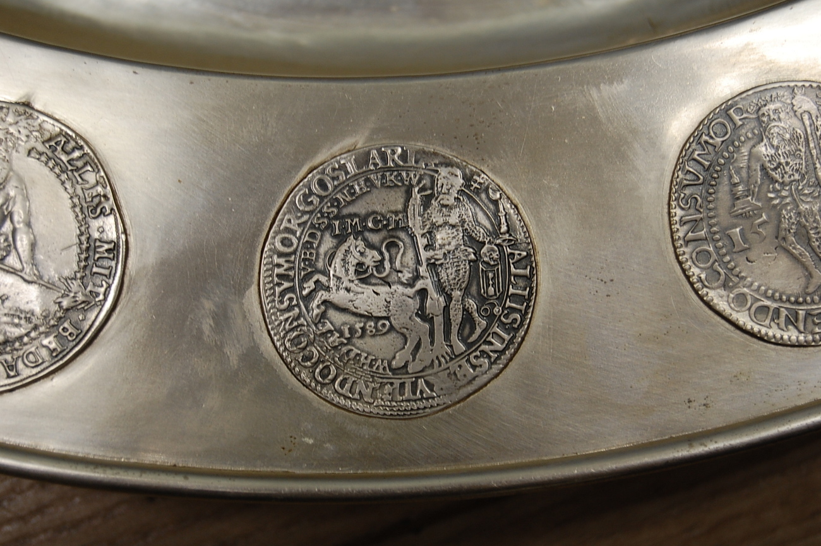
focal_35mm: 82
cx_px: 410
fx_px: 1880
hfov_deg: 24.6
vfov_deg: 16.5
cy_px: 273
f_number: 5.6
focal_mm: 55
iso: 400
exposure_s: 1/30
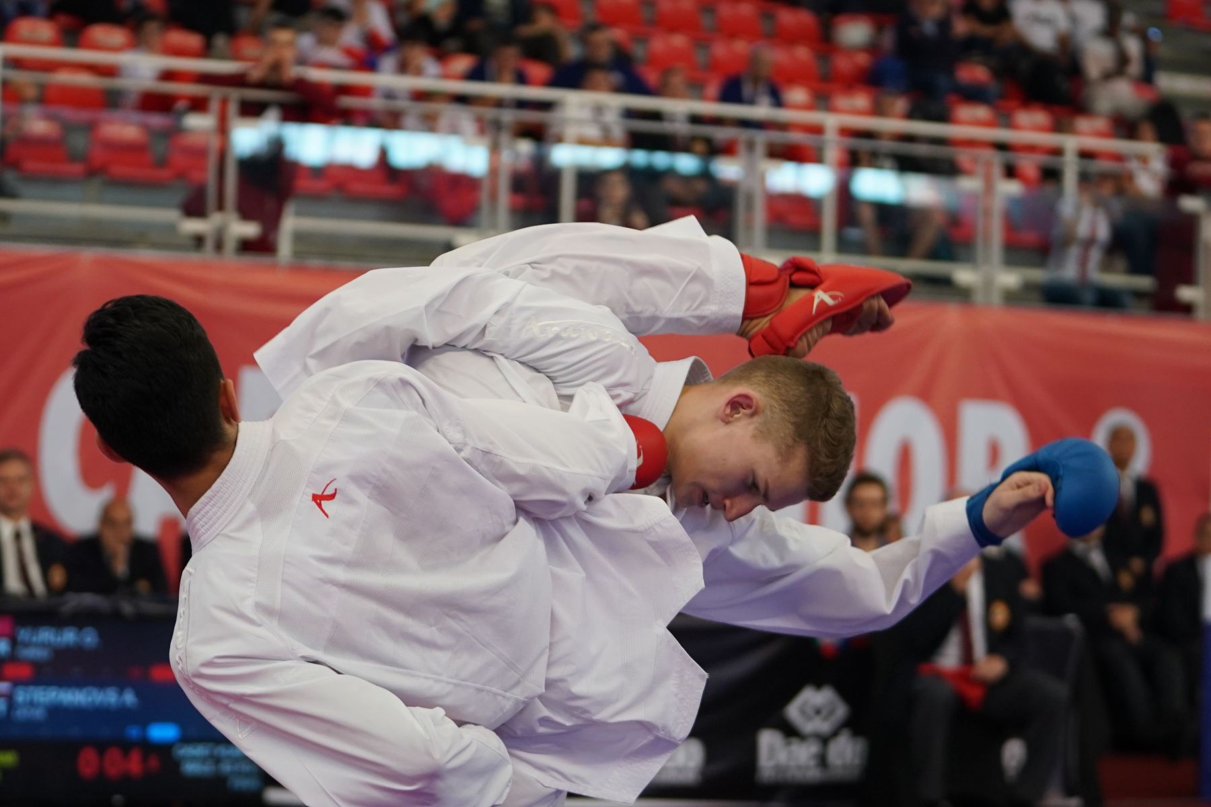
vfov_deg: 13.0
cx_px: 606
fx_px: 3532
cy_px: 404
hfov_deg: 19.5
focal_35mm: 105
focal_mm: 70
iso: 1250
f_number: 2.8
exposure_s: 1/1000
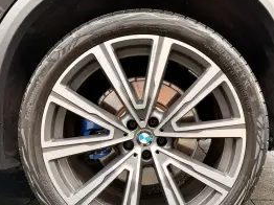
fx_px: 261
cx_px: 152
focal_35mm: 33
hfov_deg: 55.3
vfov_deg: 42.5
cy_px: 129
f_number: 1.78
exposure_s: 1/61
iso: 200
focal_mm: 6.76
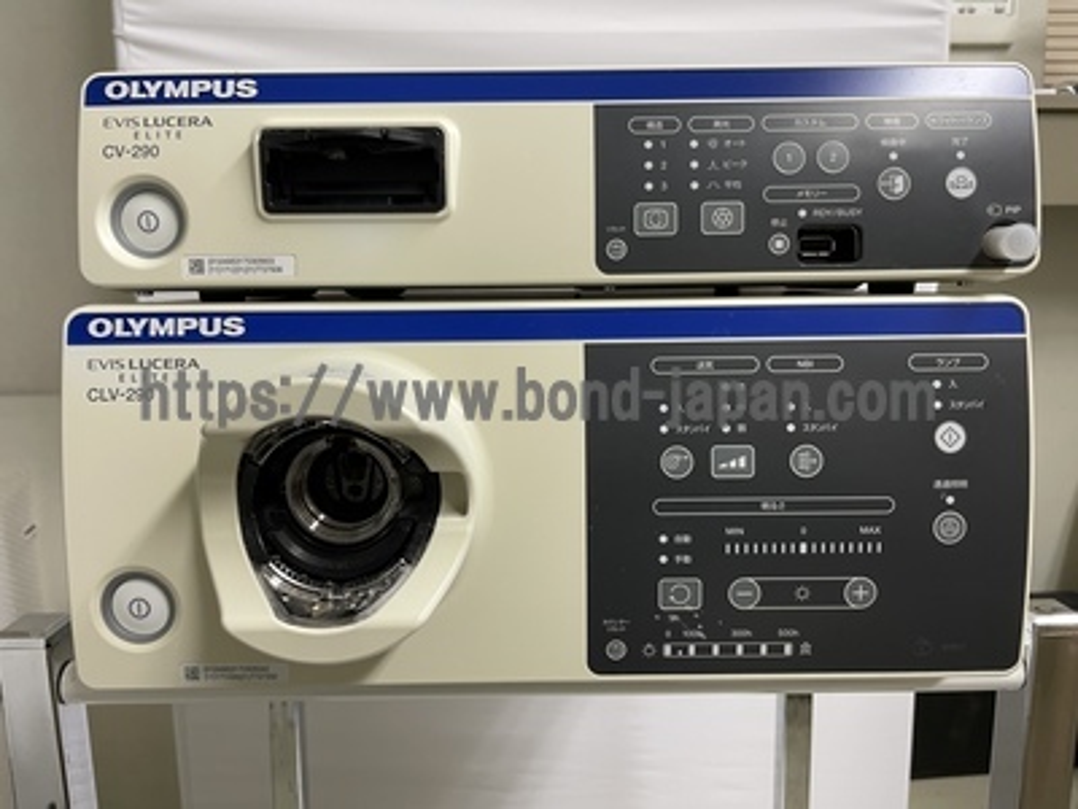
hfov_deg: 67.3
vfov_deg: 53.1
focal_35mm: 26
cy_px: 404
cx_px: 539
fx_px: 810
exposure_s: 1/50
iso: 80
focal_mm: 4.2
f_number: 1.6
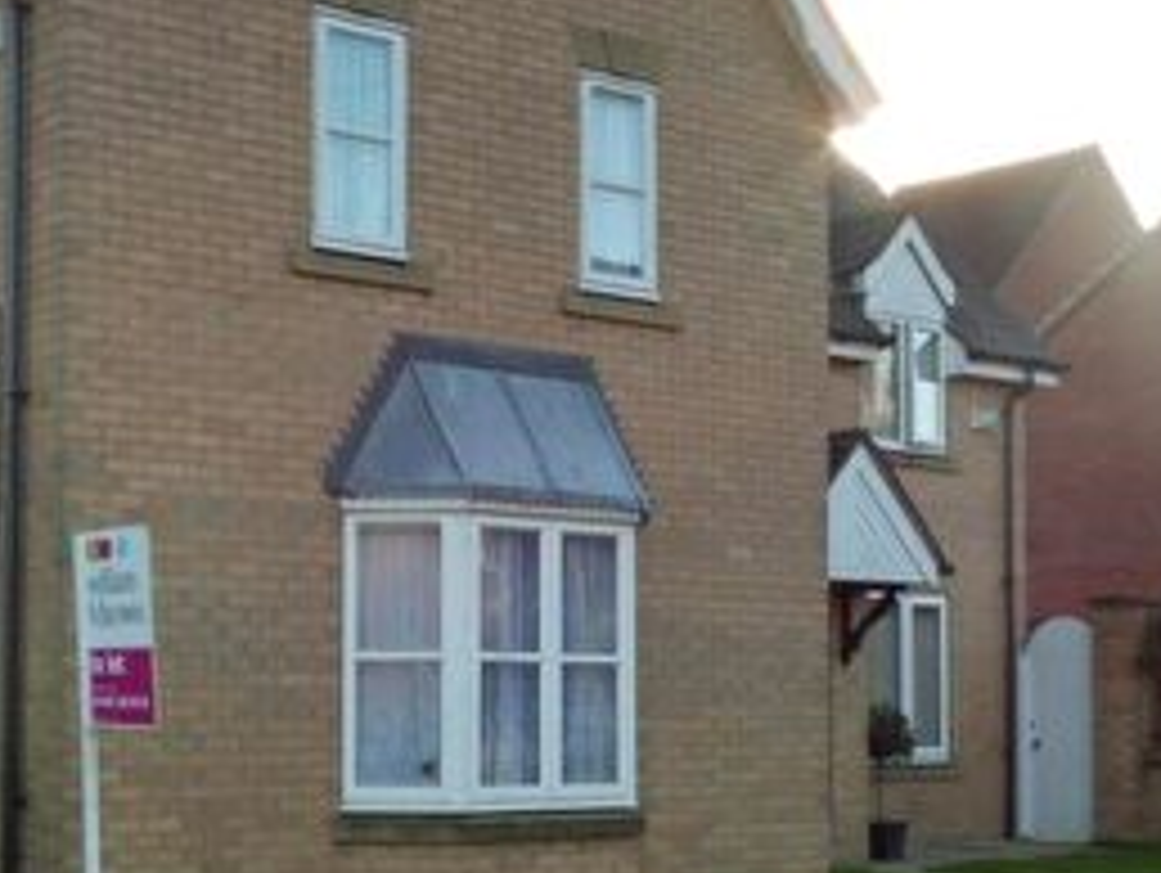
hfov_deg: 29.0
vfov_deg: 22.5
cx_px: 198
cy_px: 601
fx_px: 2182
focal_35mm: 65
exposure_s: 1/160
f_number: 4
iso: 100
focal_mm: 4.3
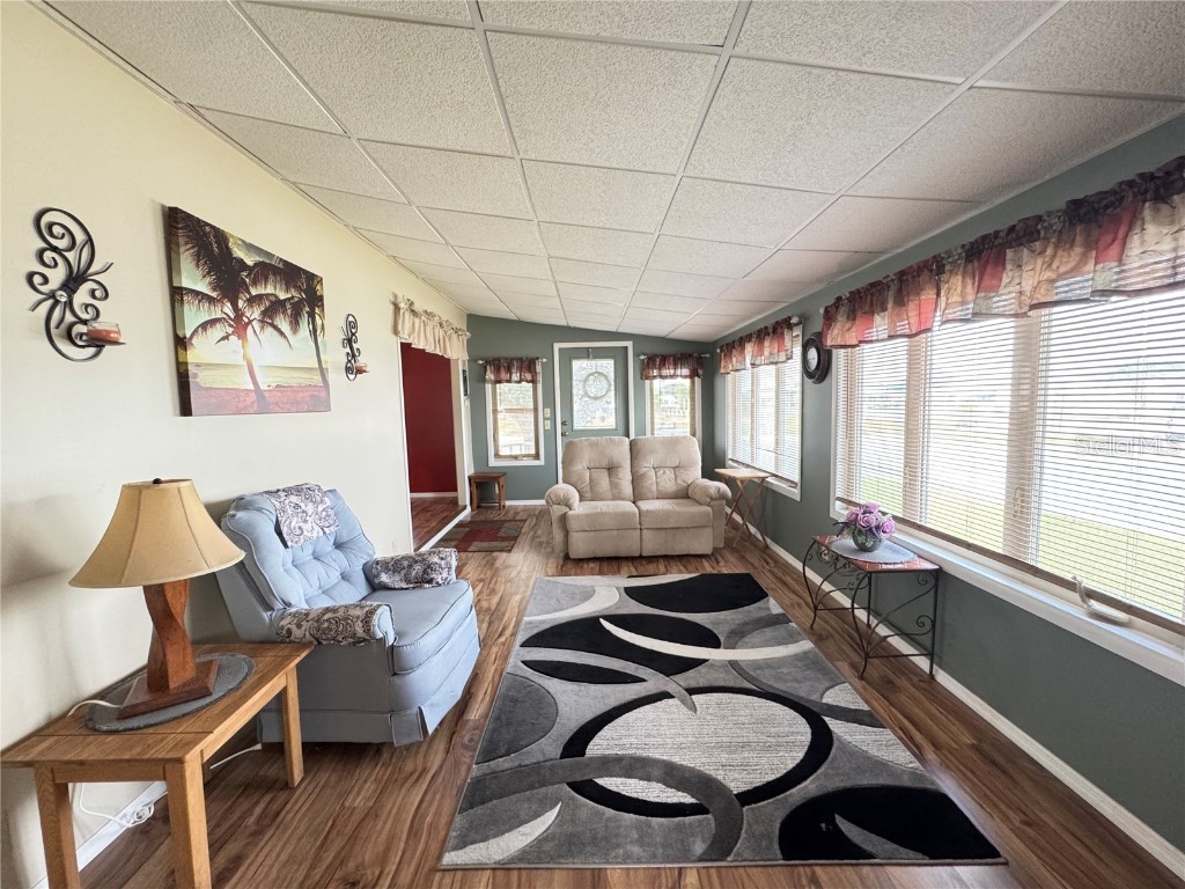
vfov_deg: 85.7
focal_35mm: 14
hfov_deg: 102.1
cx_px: 592
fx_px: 479
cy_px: 444
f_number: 2.2
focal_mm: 2.22
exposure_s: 1/60
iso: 500
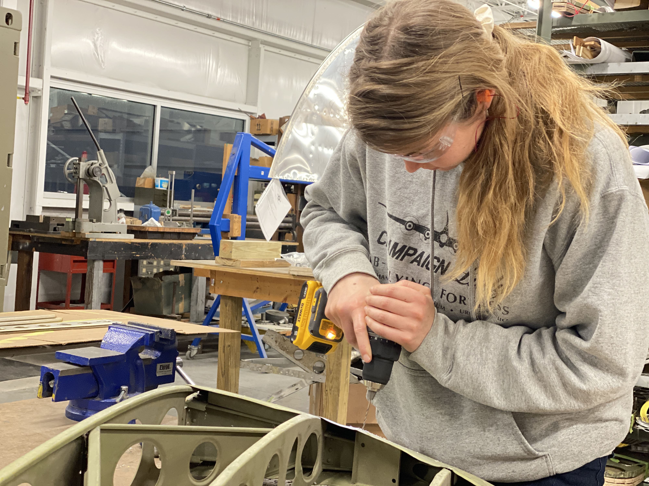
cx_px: 324
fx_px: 975
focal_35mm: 52
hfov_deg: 36.8
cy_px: 243
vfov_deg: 28.0
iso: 320
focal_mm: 6
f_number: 2
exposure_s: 1/40
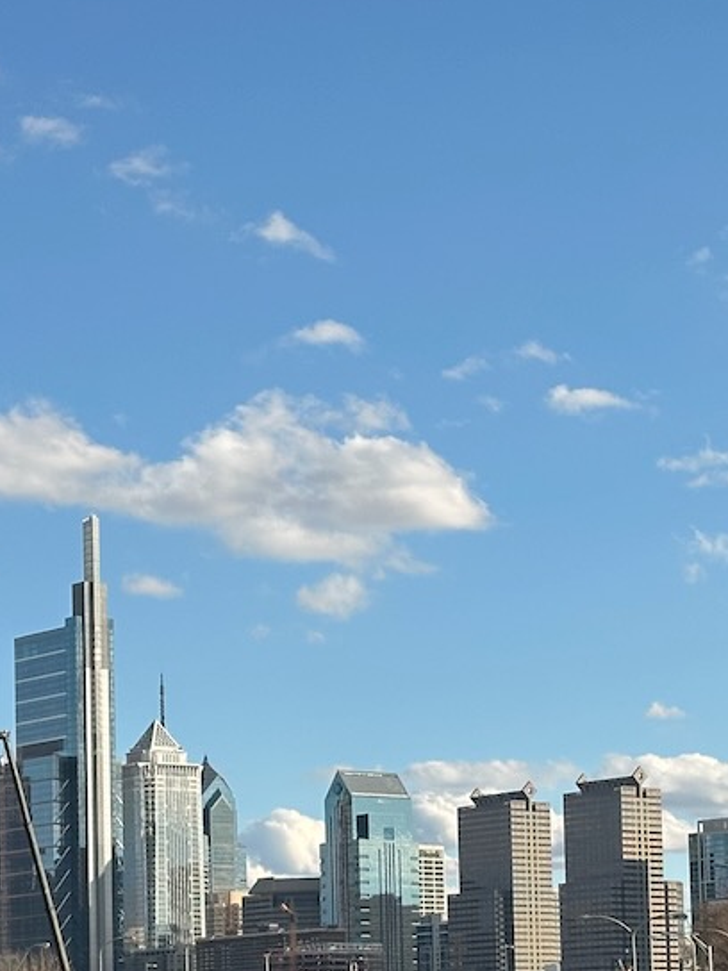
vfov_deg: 17.2
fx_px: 3169
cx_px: 500
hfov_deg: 13.1
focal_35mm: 113
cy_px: 830
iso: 64
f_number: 1.78
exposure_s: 1/2976
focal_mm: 6.86
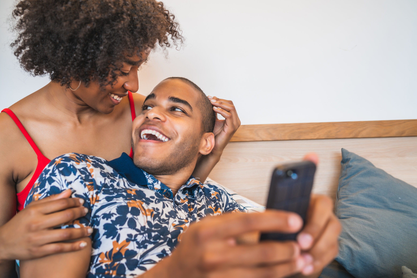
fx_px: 405
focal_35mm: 35
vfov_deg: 37.9
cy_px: 139
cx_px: 208
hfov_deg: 54.4
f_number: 3.5
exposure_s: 1/80
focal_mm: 35
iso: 250
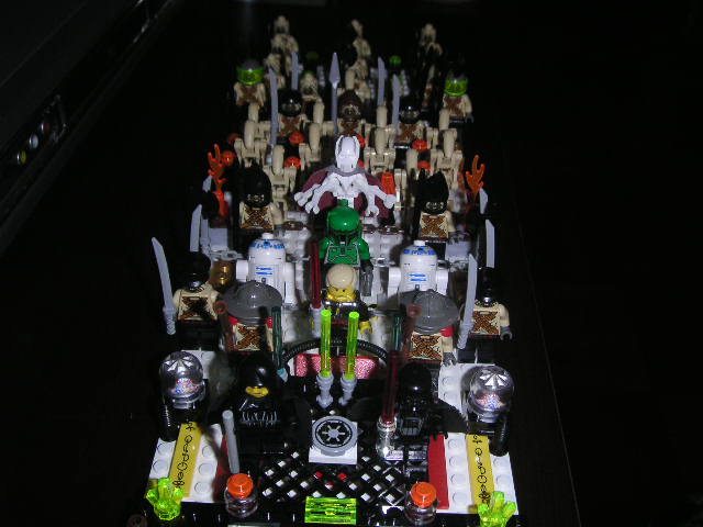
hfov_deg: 49.0
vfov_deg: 37.7
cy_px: 264
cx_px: 352
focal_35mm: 38
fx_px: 772
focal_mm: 6
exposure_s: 1/45
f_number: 6.7
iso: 160
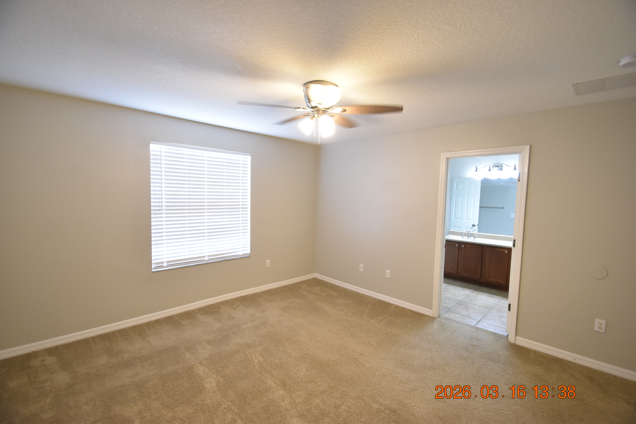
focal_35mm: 15
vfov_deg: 77.3
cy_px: 212
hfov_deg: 100.4
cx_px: 318
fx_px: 265
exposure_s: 1/30
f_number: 3.5
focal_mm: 10
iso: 800
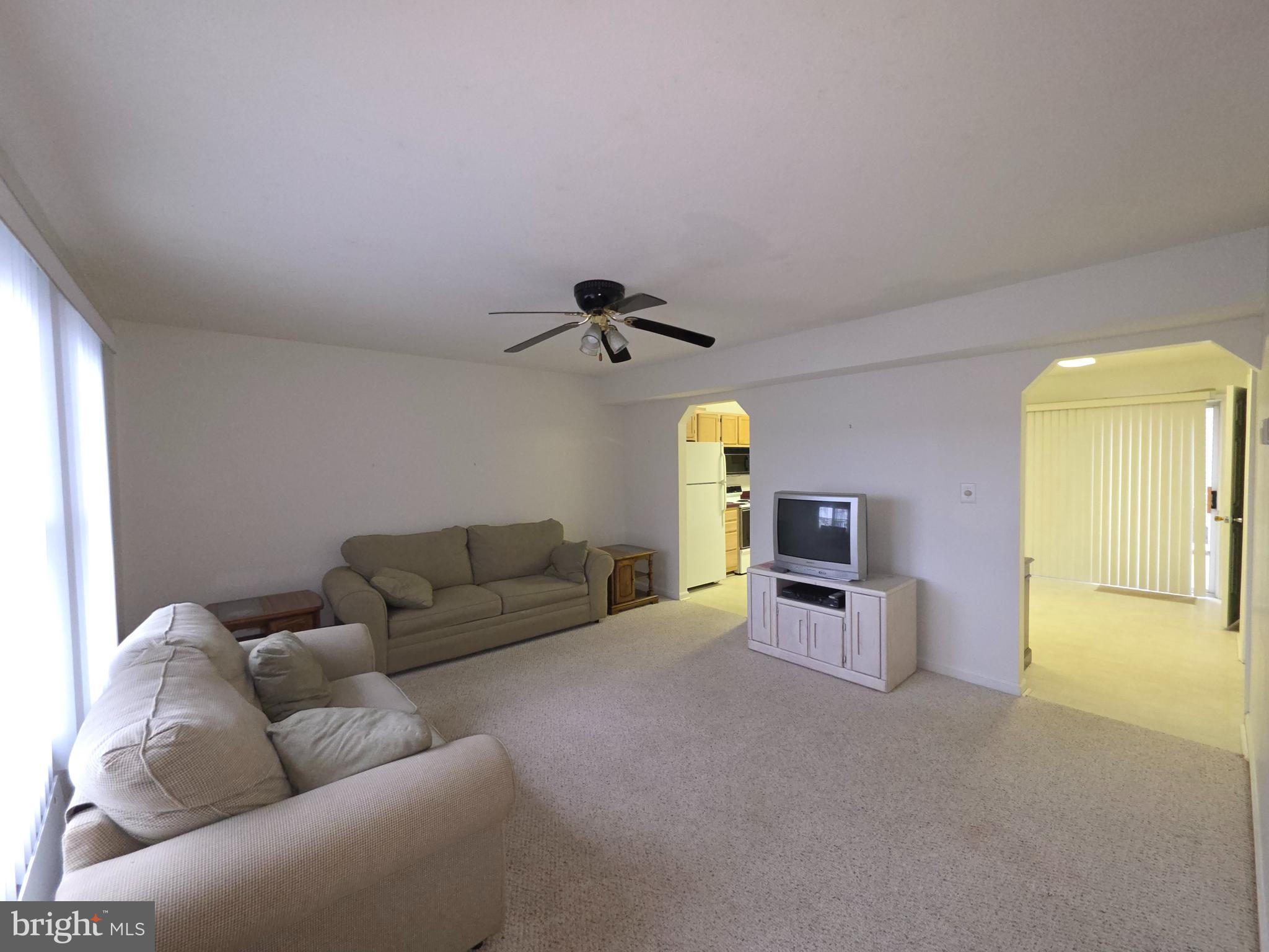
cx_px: 634
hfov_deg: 106.2
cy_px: 476
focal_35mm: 13
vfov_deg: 89.9
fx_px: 477
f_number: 1.9
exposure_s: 1/40
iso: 250
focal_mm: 2.2
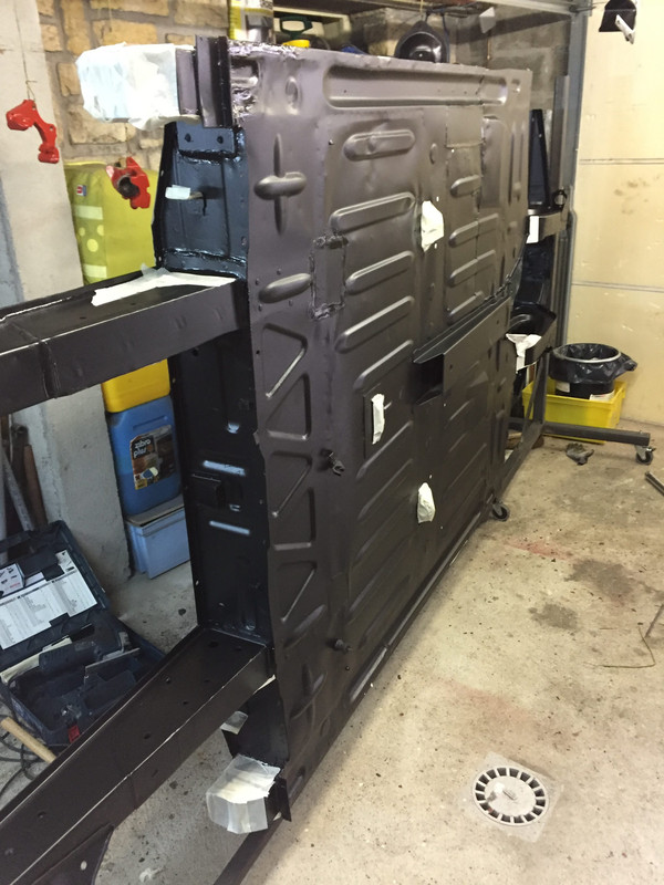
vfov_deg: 61.7
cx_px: 332
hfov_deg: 48.2
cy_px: 442
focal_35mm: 29
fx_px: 742
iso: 250
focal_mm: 4.15
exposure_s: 1/20
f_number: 2.2
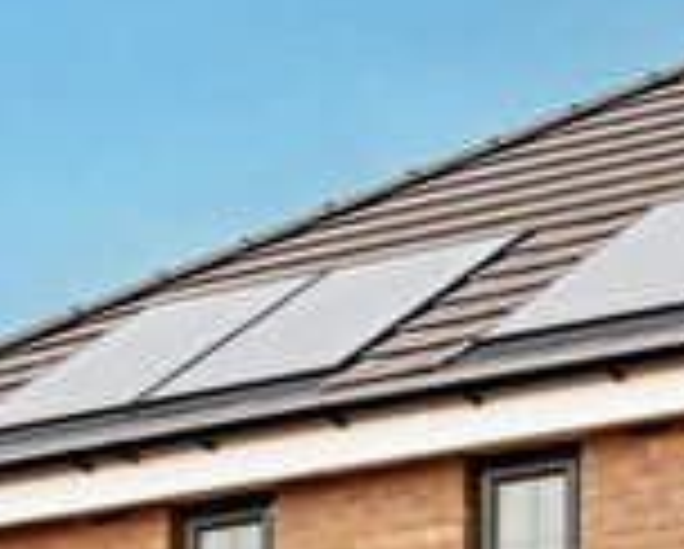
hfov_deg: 10.1
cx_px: 706
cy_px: 898
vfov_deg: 8.0
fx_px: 3849
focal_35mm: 190
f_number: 8
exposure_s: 1/125
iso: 400
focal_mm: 43.9
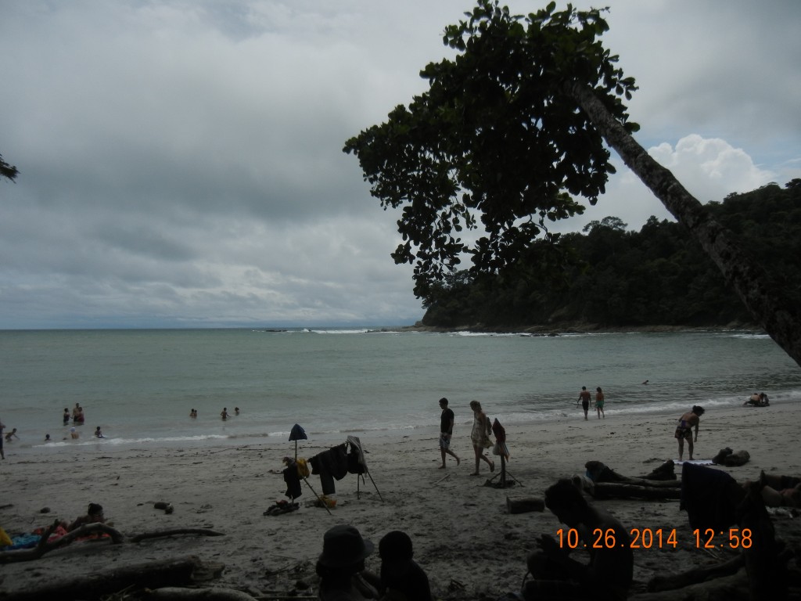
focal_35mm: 30
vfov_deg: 46.8
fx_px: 694
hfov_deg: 60.0
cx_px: 400
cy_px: 300
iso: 160
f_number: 7
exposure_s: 1/1500
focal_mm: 5.4
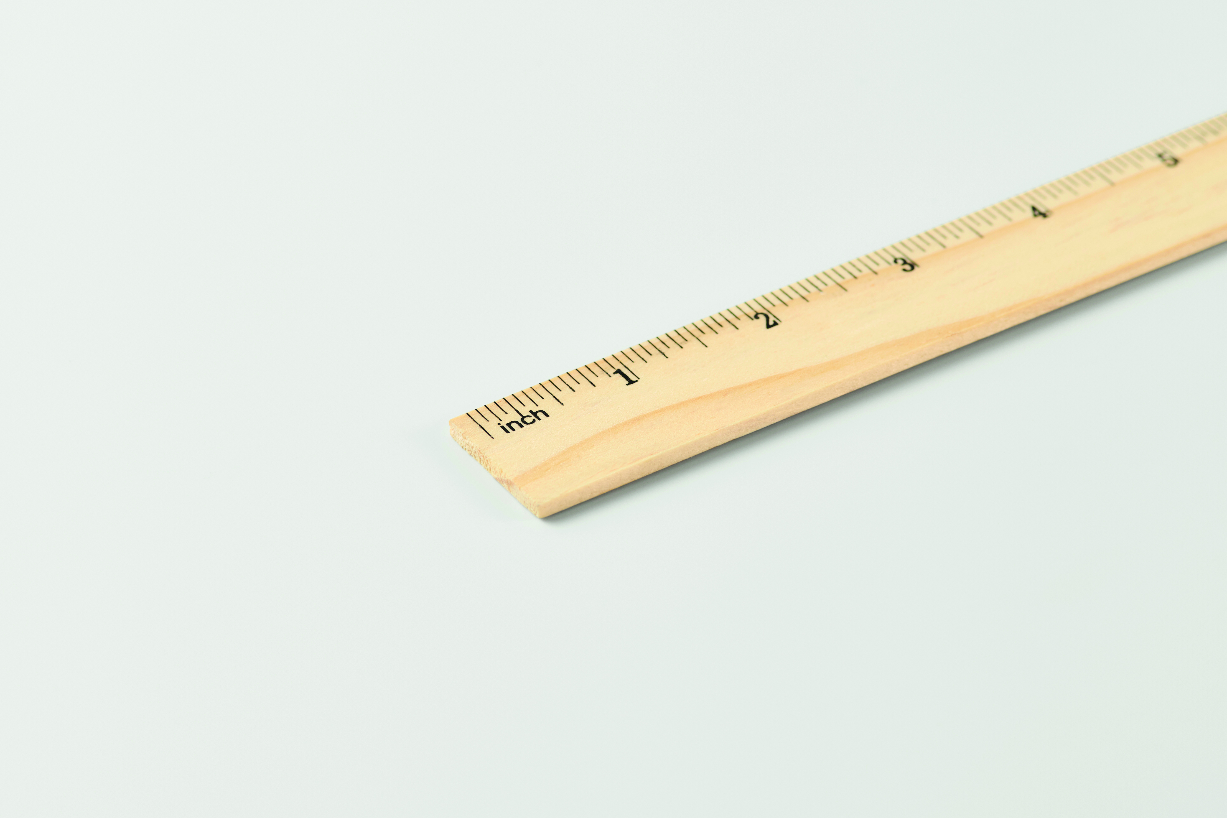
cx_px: 545
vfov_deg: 10.9
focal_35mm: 126
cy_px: 426
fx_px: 4294
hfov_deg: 16.3
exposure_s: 1/125
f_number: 11
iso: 100
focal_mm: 105
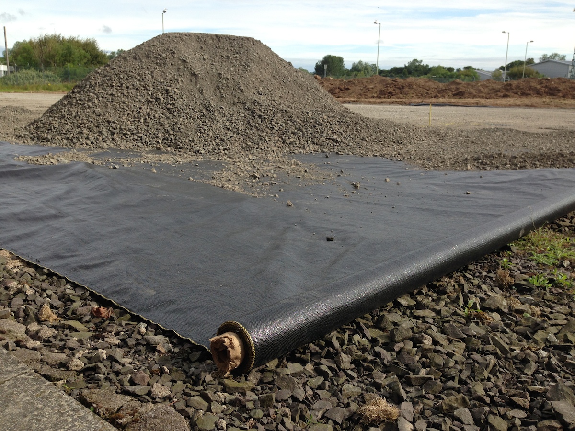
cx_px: 288
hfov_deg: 55.4
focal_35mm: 33
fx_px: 548
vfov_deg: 42.9
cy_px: 216
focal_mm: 4.12
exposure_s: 1/1043
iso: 50
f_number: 2.4
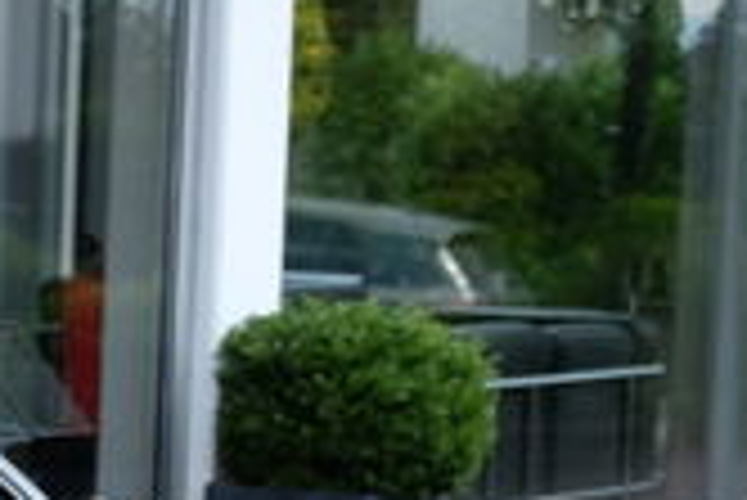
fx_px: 5670
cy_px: 631
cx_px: -918
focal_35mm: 273
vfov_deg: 5.0
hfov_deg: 7.2
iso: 200
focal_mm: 39
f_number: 5.6
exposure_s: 1/170
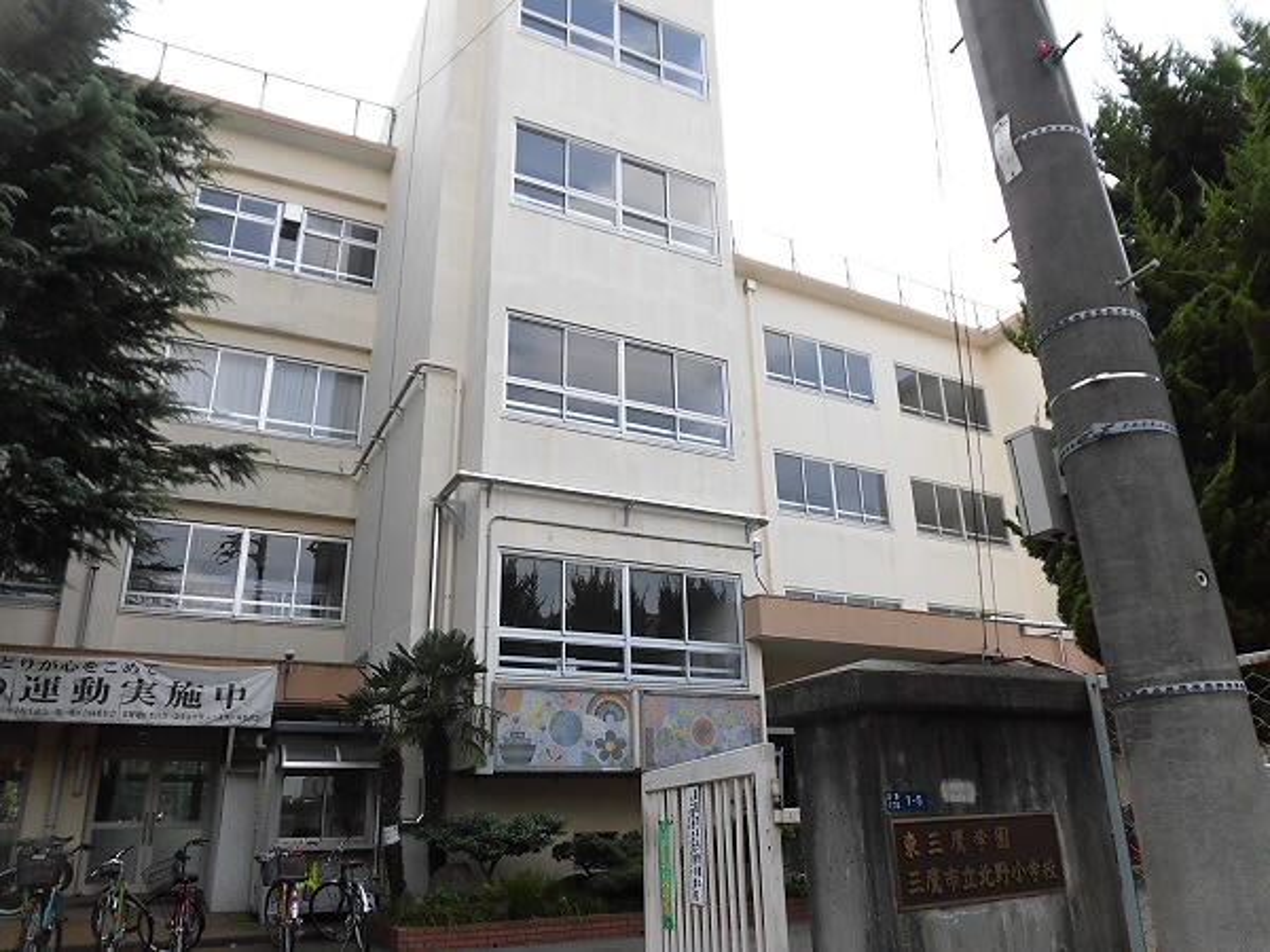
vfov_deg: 56.8
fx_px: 881
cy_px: 476
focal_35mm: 24
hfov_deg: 71.6
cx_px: 635
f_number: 3.1
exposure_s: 1/640
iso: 100
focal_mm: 4.3
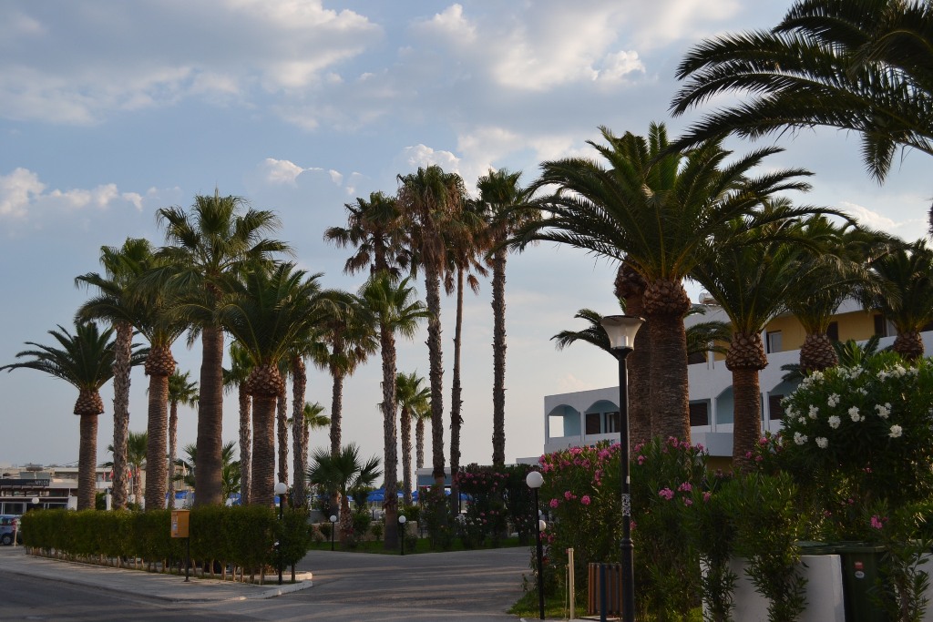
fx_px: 1089
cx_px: 466
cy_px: 311
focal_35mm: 42
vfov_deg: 31.9
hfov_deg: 46.4
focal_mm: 28
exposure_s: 1/1600
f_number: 5.6
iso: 400
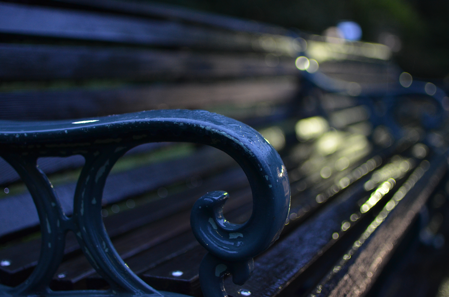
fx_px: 653
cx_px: 224
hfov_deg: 37.9
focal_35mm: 52
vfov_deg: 25.6
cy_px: 148
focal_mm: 35
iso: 800
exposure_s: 1/60
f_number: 1.8
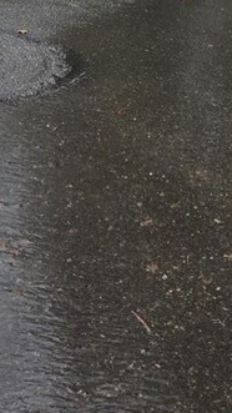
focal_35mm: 109
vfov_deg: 16.7
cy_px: -309
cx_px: 140
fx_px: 1193
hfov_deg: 11.1
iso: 25
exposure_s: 1/180
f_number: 1.8
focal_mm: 5.4
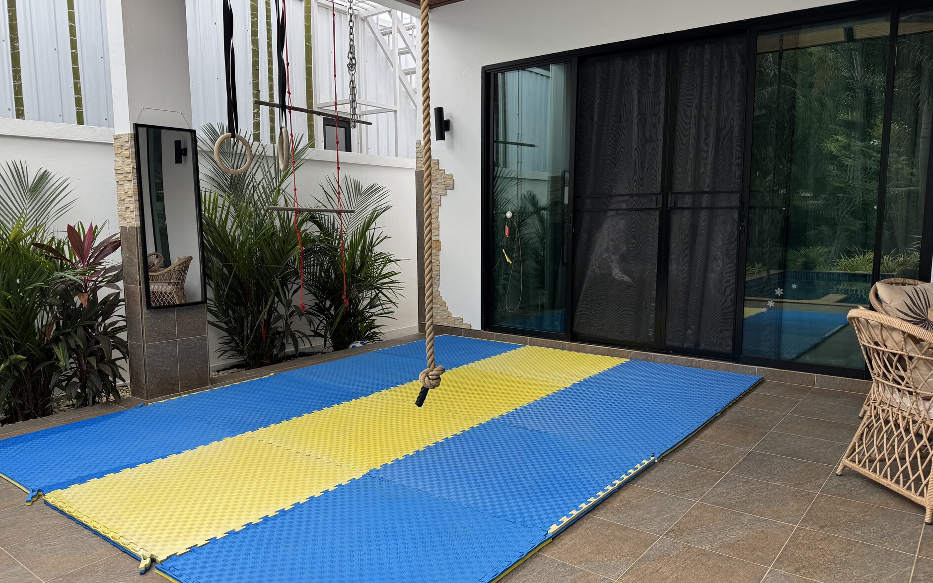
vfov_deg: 47.6
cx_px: 468
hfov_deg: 70.4
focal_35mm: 26
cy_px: 305
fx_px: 661
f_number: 1.78
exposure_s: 1/436
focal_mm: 6.76
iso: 80
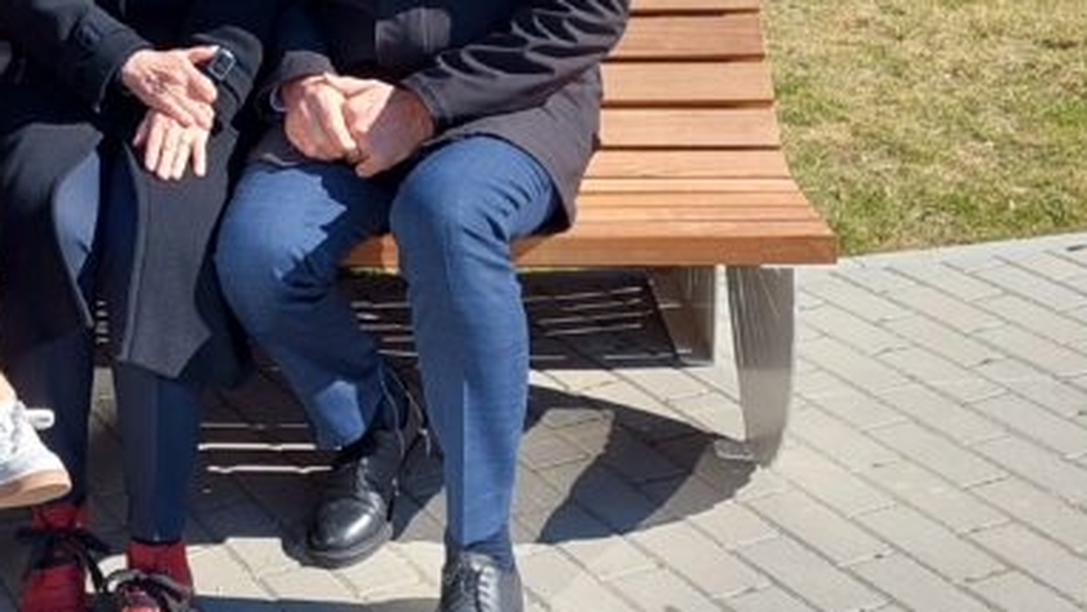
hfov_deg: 28.0
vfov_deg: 15.2
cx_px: 122
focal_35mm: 73
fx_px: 2104
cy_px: -325
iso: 40
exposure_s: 1/857
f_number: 1.8
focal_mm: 5.23
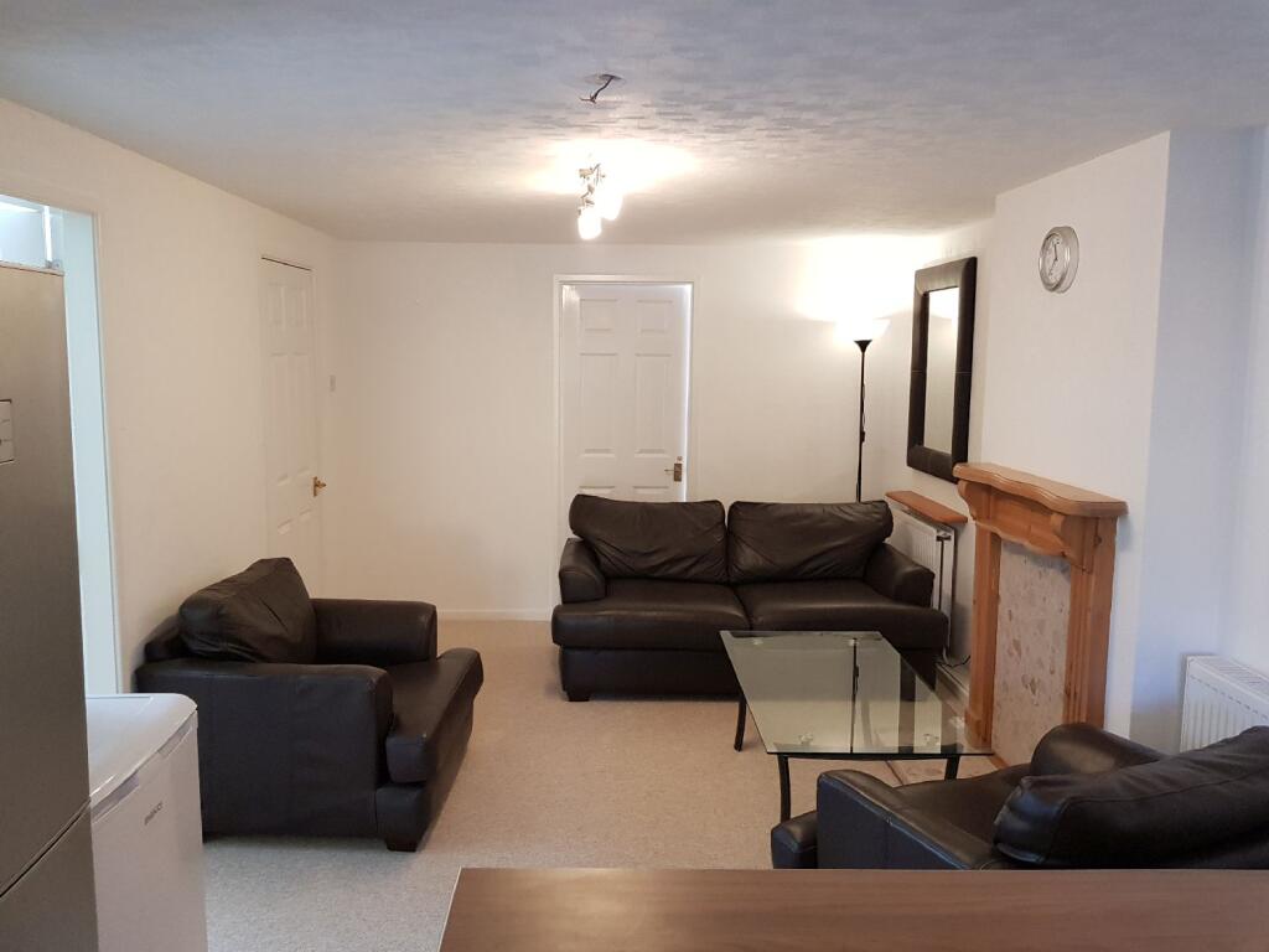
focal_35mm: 26
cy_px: 476
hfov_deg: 67.3
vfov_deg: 53.1
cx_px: 634
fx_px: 953
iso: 160
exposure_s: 1/50
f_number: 1.7
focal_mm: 4.2
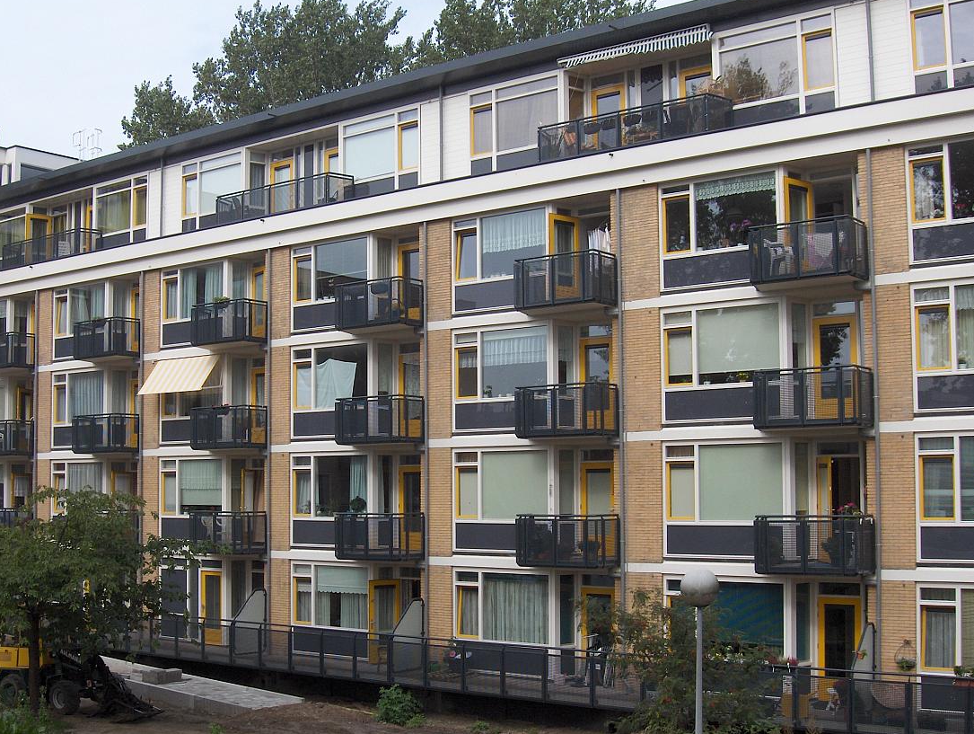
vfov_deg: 31.5
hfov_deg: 41.1
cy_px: 421
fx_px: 1296
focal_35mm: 46
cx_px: 442
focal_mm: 8
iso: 100
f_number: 4.8
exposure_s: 1/389
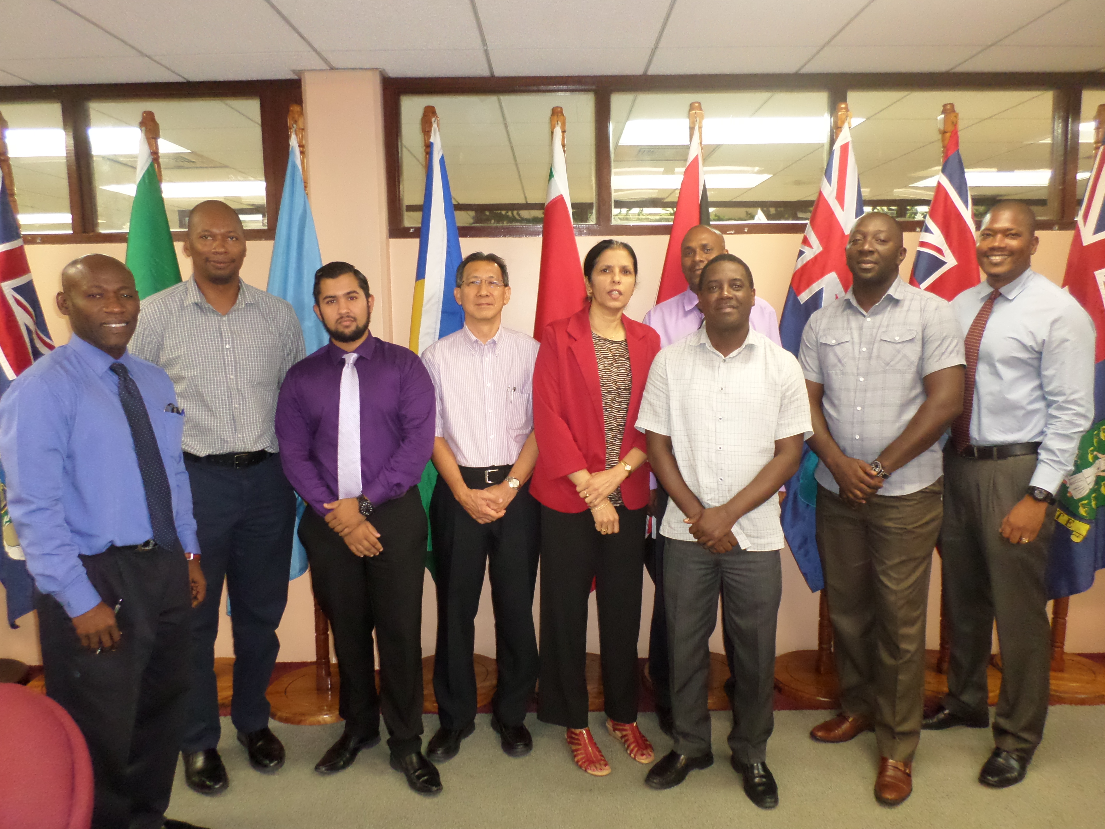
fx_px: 798
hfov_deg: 69.4
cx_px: 552
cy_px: 414
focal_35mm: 25
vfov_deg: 54.9
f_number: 2.5
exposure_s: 1/30
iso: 320
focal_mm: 4.5
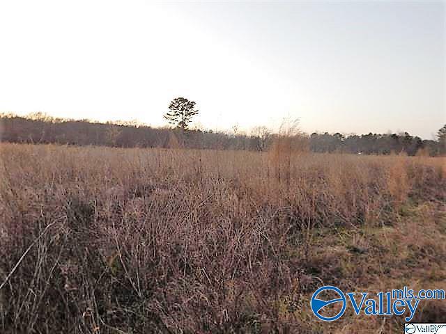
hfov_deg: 76.4
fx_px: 283
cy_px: 167
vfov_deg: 61.1
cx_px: 223
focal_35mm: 22
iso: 400
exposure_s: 1/40
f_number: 3
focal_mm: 4
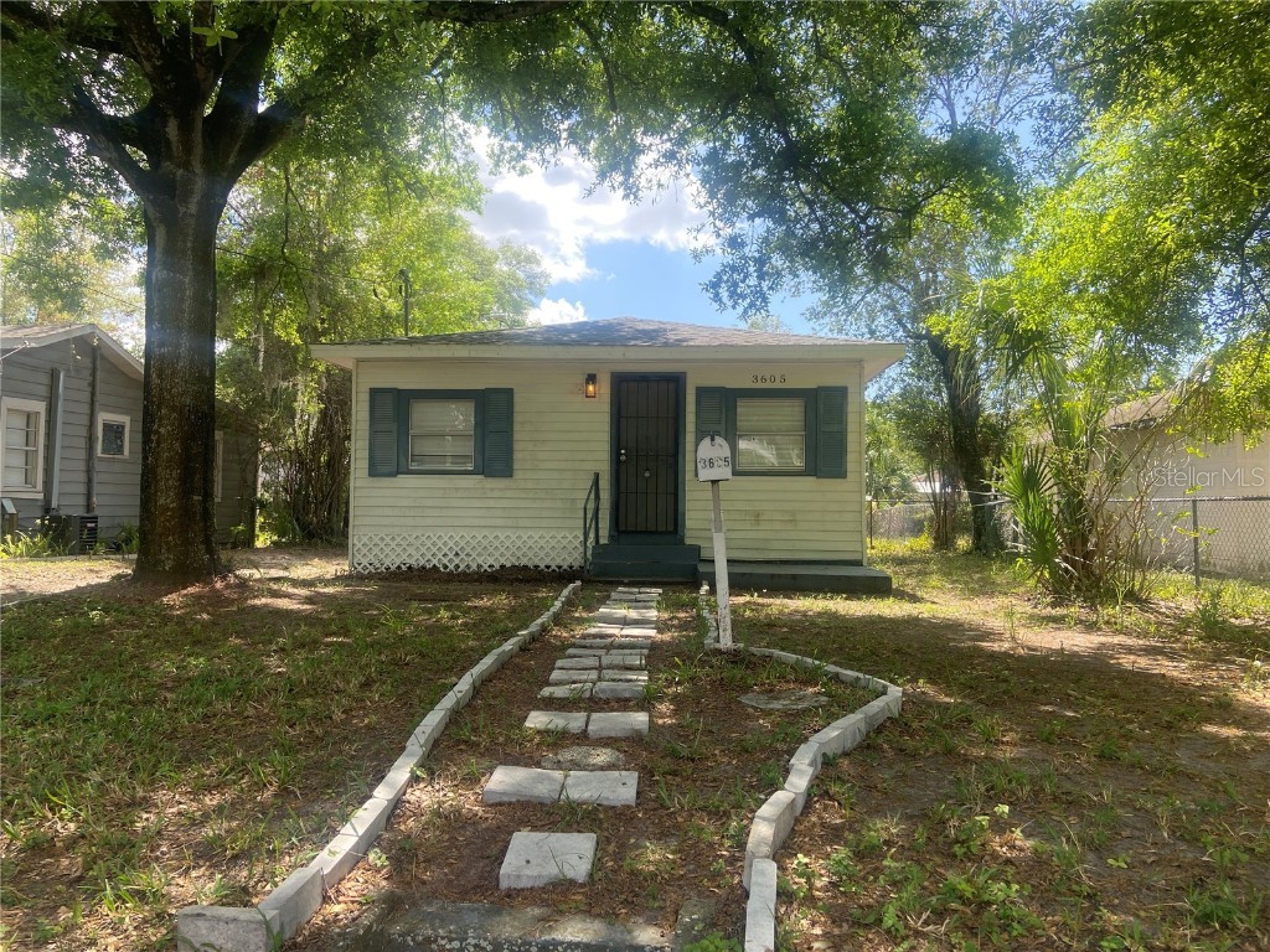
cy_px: 476
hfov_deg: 67.3
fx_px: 954
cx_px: 635
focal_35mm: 26
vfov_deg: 53.1
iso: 32
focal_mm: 4.25
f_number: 1.8
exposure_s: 1/724
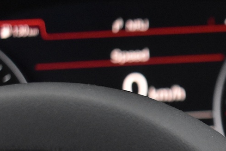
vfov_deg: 8.4
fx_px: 998
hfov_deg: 12.1
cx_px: 373
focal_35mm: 159
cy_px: 235
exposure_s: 1/30
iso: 3200
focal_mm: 32
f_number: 4.5
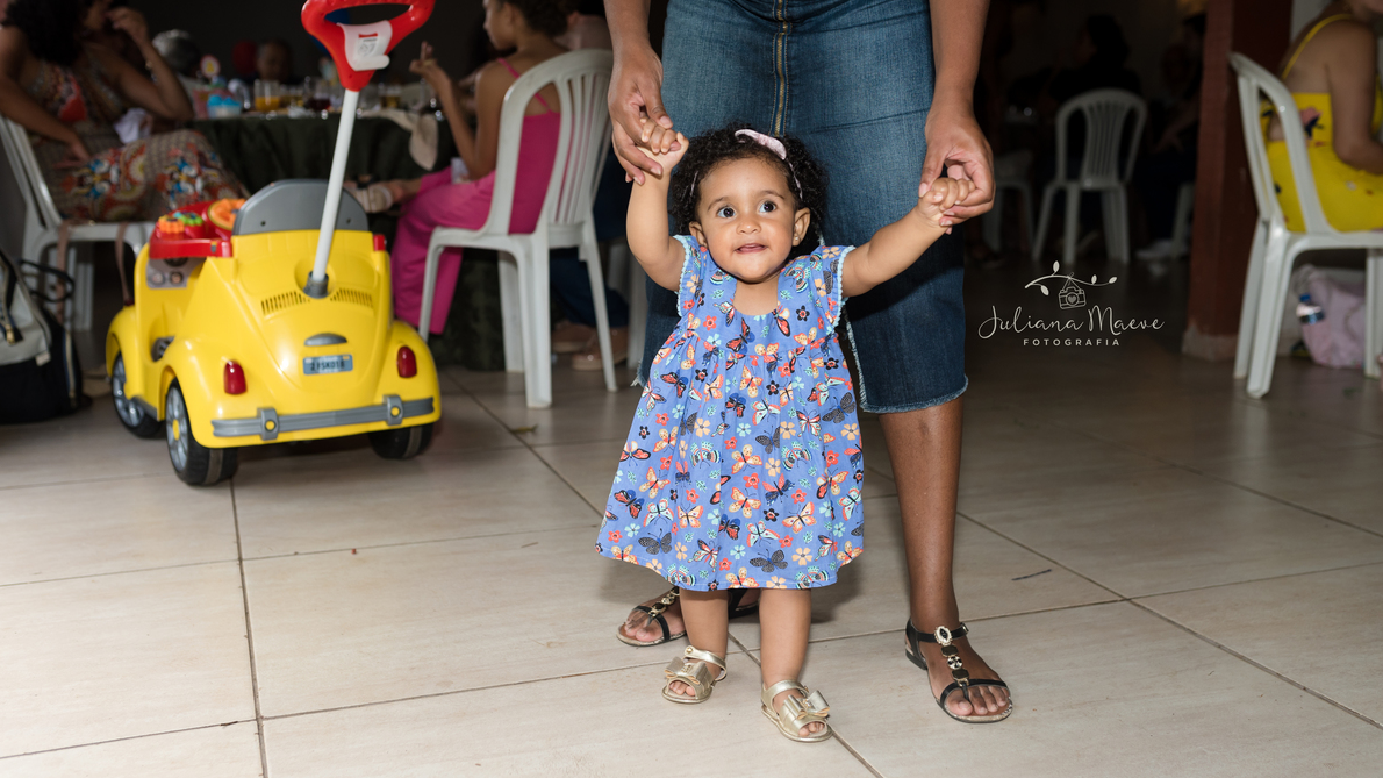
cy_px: 356
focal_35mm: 37
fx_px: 1357
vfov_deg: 32.0
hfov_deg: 54.0
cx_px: 693
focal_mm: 35
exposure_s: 1/250
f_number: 3.2
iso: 400
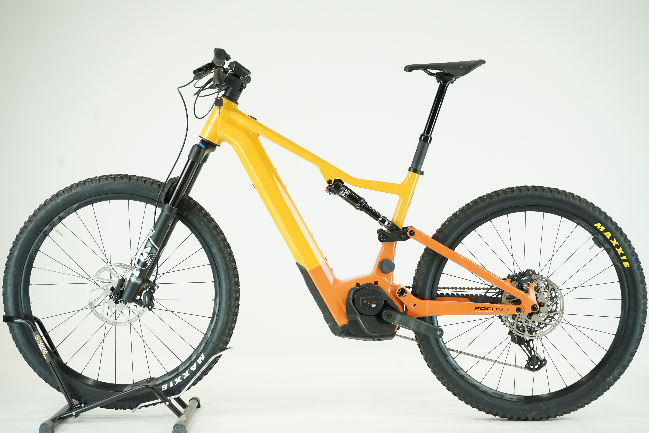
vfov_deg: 26.5
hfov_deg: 38.9
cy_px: 216
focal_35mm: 51
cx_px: 324
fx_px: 919
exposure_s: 1/200
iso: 2500
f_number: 6.3
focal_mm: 51
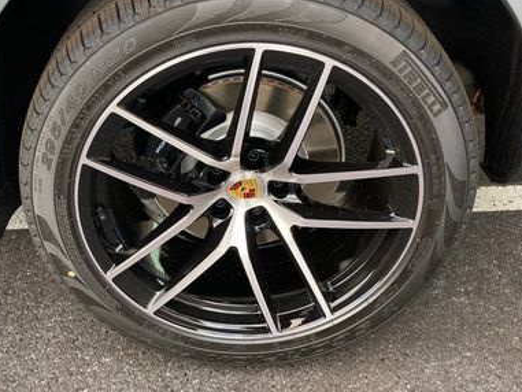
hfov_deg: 40.2
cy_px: 206
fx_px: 709
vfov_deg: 30.9
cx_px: 203
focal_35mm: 47
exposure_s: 1/121
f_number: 1.8
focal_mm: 3.99
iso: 50
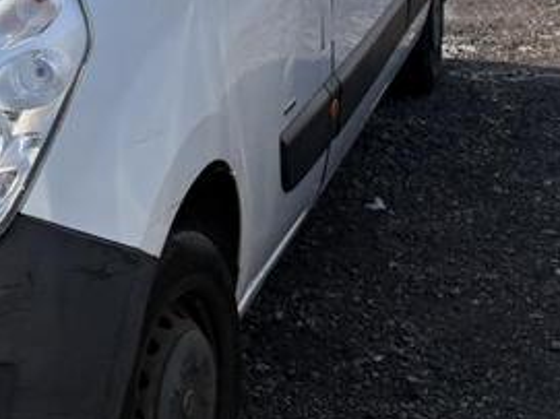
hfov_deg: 20.5
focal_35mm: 86
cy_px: -17
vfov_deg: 16.7
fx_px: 1391
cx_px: -200
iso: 50
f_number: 1.6
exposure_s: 1/2747
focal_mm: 5.96
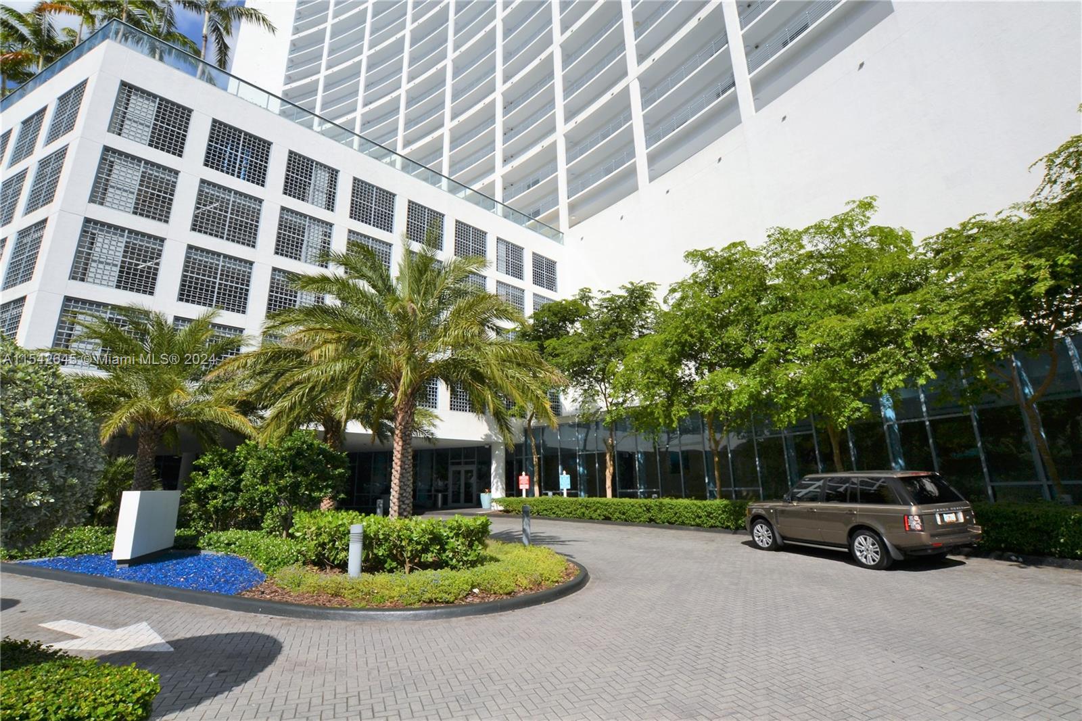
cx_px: 541
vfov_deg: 77.3
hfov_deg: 100.4
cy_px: 360
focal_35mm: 15
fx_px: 451
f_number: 10
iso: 100
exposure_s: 1/200
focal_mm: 10
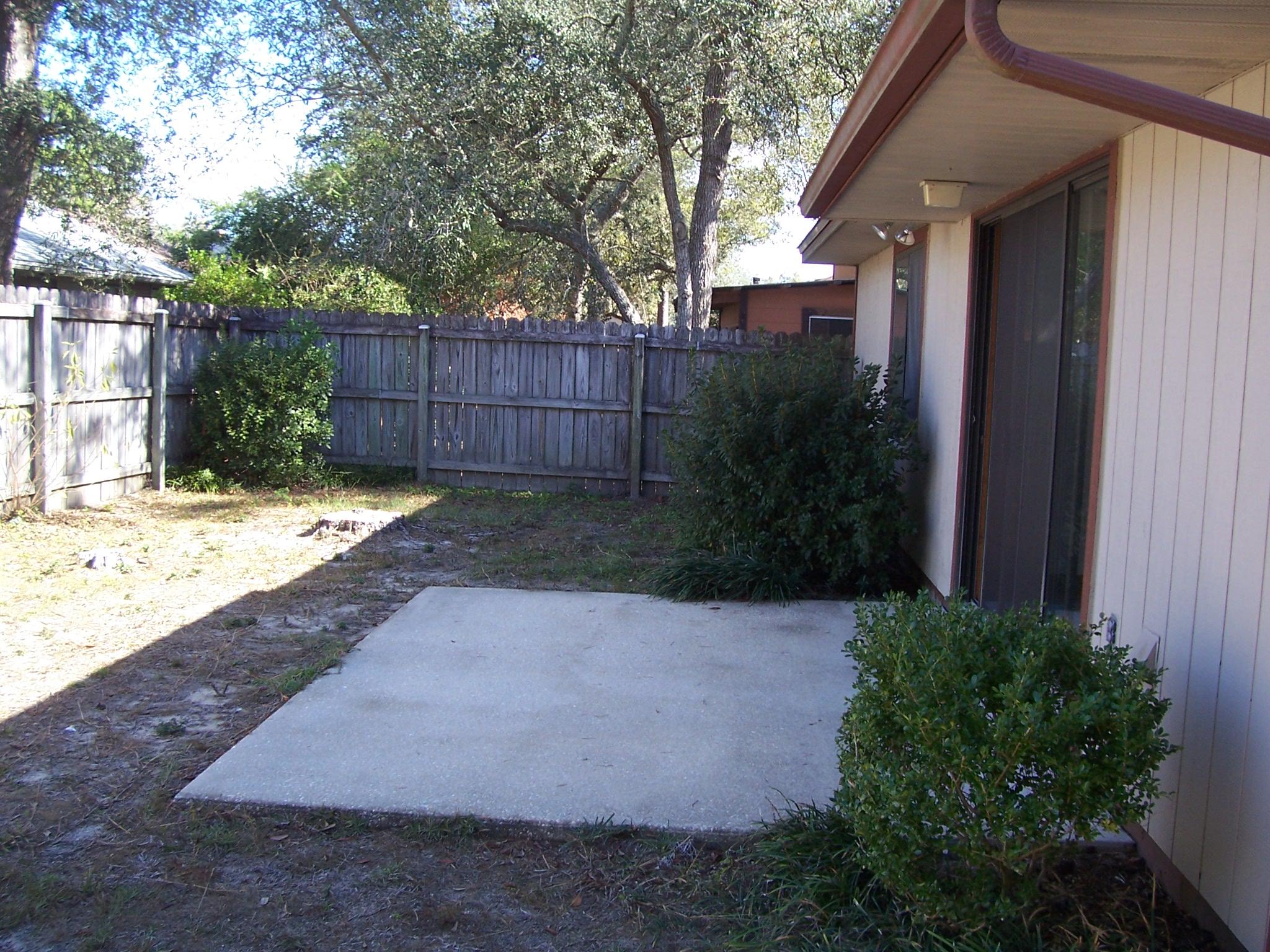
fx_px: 1247
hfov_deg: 54.0
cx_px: 635
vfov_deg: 41.8
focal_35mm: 34
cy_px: 476
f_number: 2.7
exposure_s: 1/180
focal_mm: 5.6
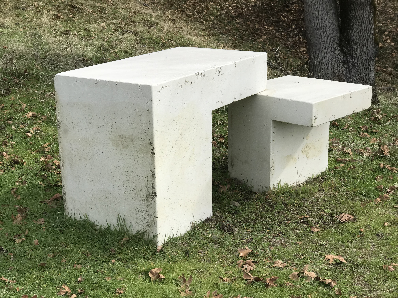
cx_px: 199
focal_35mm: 57
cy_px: 149
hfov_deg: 33.8
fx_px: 655
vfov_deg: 25.7
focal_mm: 6.6
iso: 20
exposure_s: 1/709
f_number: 2.8
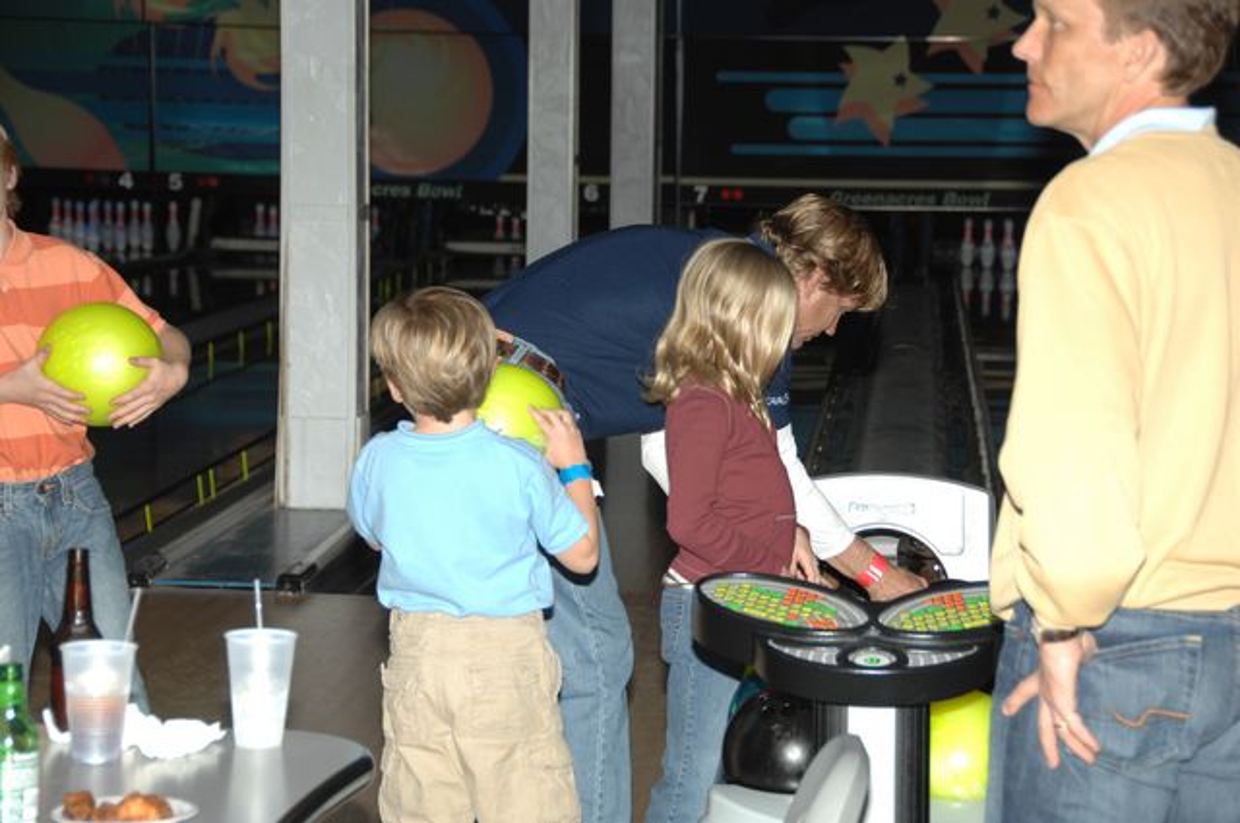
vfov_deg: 13.0
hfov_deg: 19.5
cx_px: 620
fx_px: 3612
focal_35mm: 105
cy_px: 412
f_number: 5
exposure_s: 1/125
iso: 200
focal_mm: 70
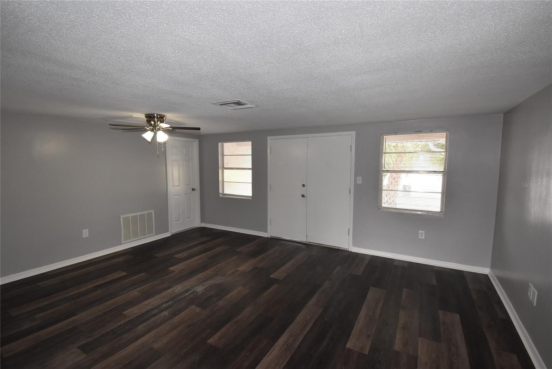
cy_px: 184
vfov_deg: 72.1
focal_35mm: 16
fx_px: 253
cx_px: 276
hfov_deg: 94.9
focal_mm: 11
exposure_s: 1/125
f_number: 8
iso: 1600
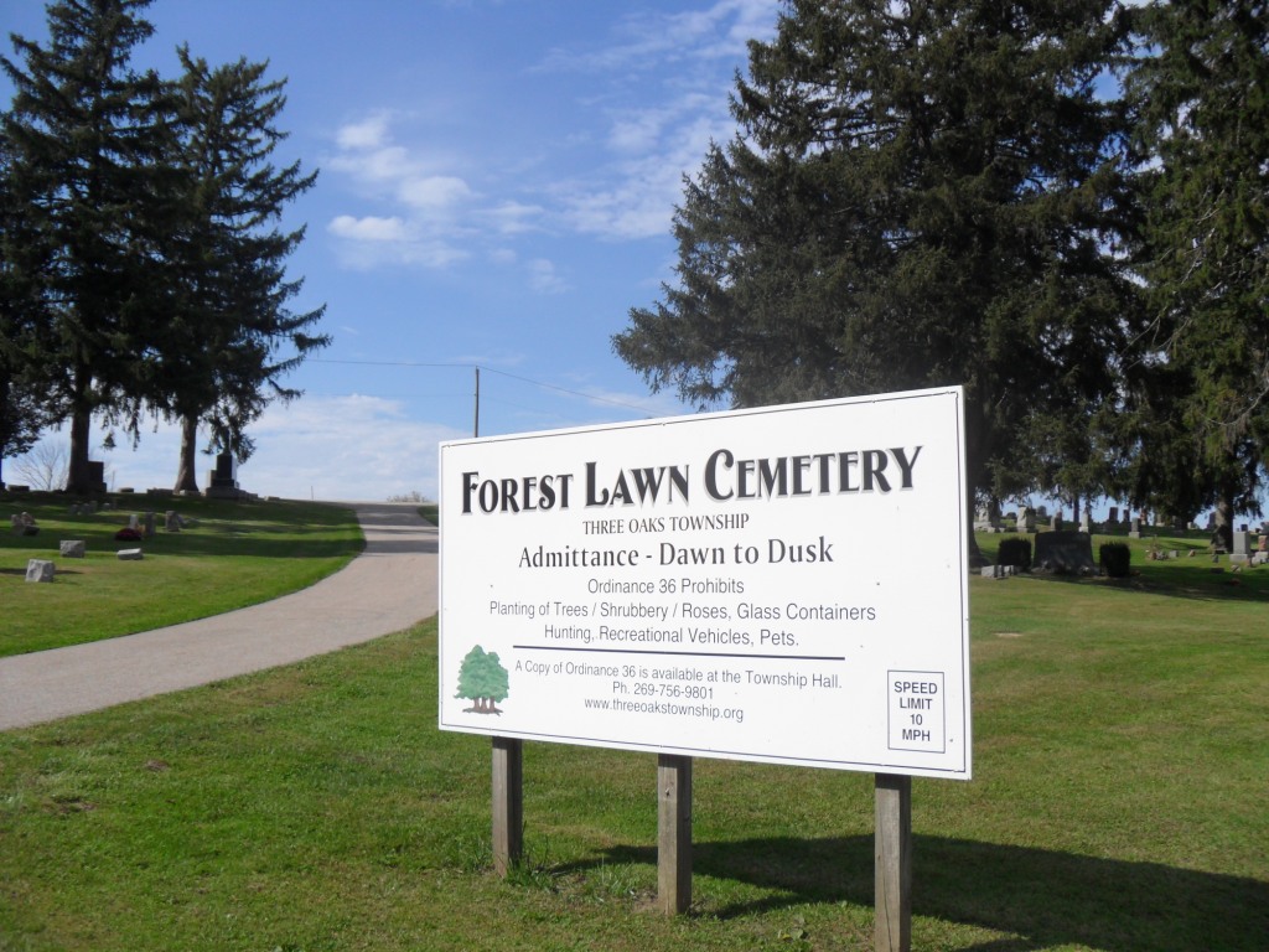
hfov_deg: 52.6
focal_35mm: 35
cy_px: 476
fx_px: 1283
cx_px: 634
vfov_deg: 40.7
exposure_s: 1/350
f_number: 7.6
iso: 80
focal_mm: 6.3
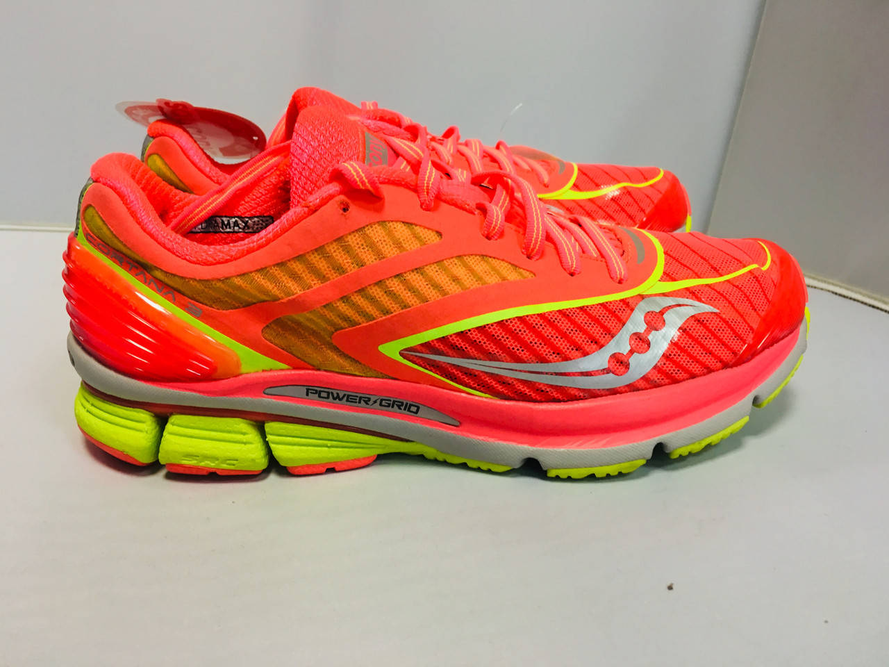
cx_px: 444
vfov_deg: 48.2
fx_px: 745
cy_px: 334
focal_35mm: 29
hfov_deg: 61.7
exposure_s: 1/33
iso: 100
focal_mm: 4.15
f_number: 2.2
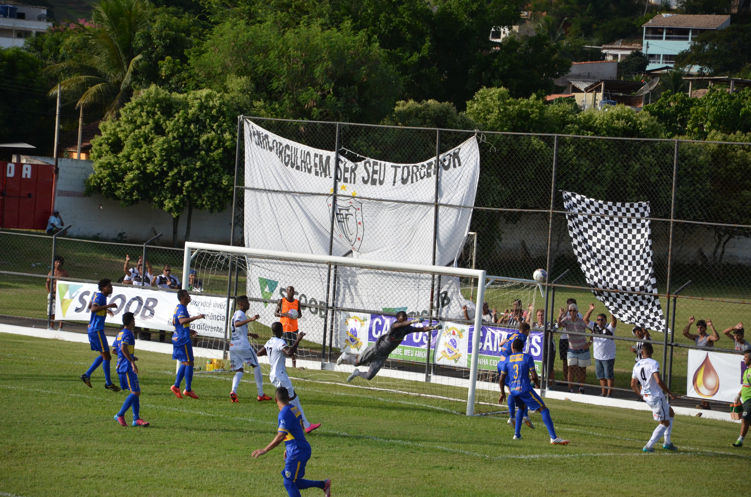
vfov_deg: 8.7
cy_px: 248
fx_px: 3279
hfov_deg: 13.1
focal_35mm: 158
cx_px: 376
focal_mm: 105
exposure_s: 1/2500
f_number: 6.3
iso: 800
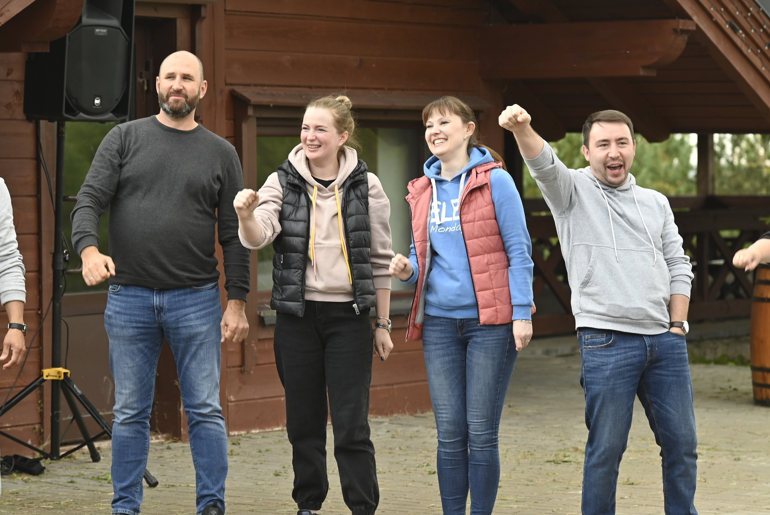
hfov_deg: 14.4
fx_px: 3039
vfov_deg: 9.7
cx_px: 385
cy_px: 258
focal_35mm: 142
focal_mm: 95
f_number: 4
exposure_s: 1/250
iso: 160
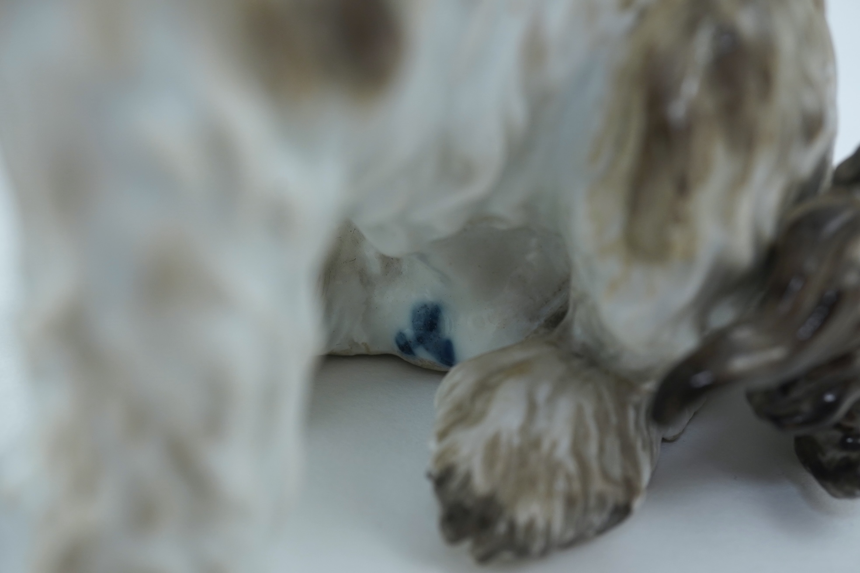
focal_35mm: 45
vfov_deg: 29.9
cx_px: 430
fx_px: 1075
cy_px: 286
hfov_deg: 43.6
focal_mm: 30
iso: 500
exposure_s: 1/50
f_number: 11
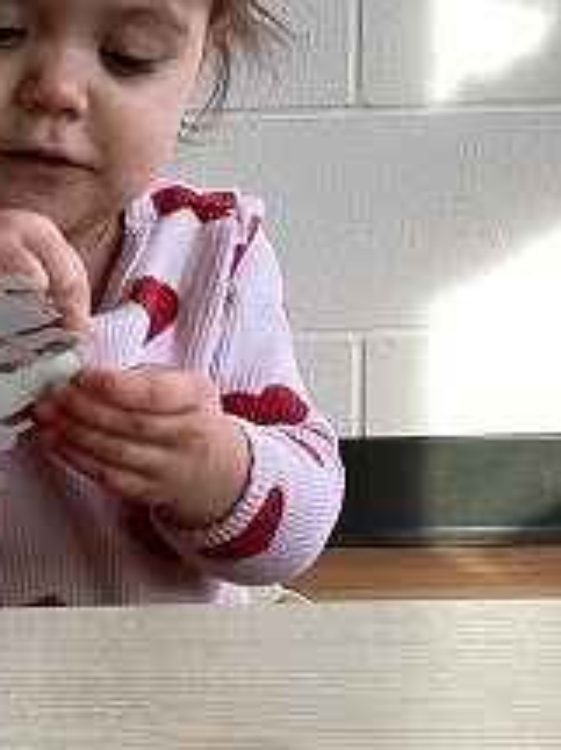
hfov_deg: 15.2
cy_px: 433
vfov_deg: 20.4
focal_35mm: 96
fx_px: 2076
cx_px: 45
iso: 80
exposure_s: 1/120
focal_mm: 3.3
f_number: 2.4
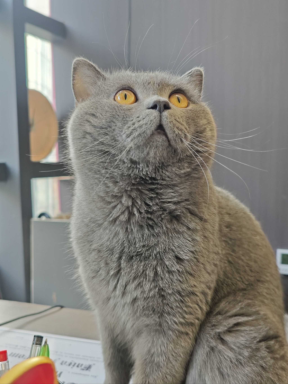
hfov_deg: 39.7
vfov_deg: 51.4
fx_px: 399
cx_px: 144
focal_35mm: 36
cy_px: 192
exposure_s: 1/120
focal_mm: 6.55
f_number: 1.6
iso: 50
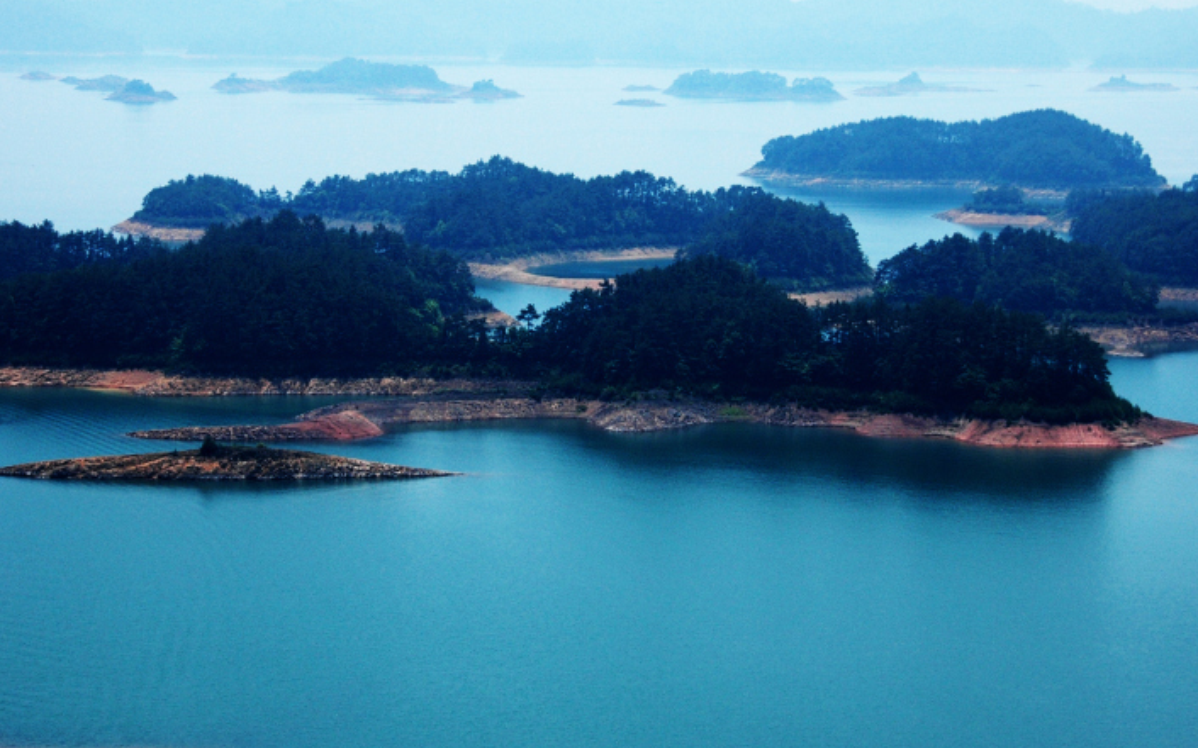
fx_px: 4342
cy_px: 228
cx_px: 665
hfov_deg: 15.7
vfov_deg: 9.8
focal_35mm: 133
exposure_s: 1/1600
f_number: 5
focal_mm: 60
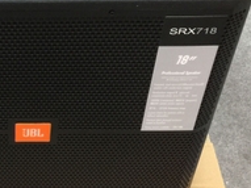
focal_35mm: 73
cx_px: 16
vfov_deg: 19.9
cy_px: 30
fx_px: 529
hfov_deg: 25.7
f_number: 2.2
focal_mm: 4.15
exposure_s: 1/8
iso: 125
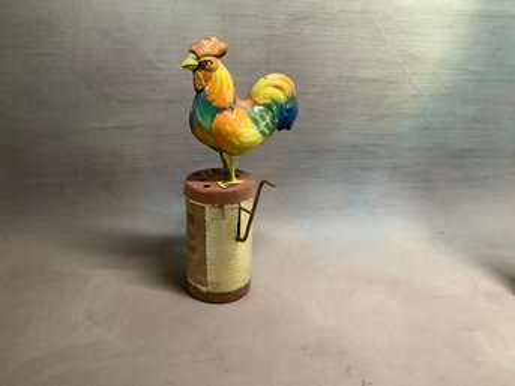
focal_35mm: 31
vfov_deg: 45.4
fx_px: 461
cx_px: 258
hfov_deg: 58.4
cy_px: 193
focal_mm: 3.3
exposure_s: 1/25
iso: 320
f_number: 2.4
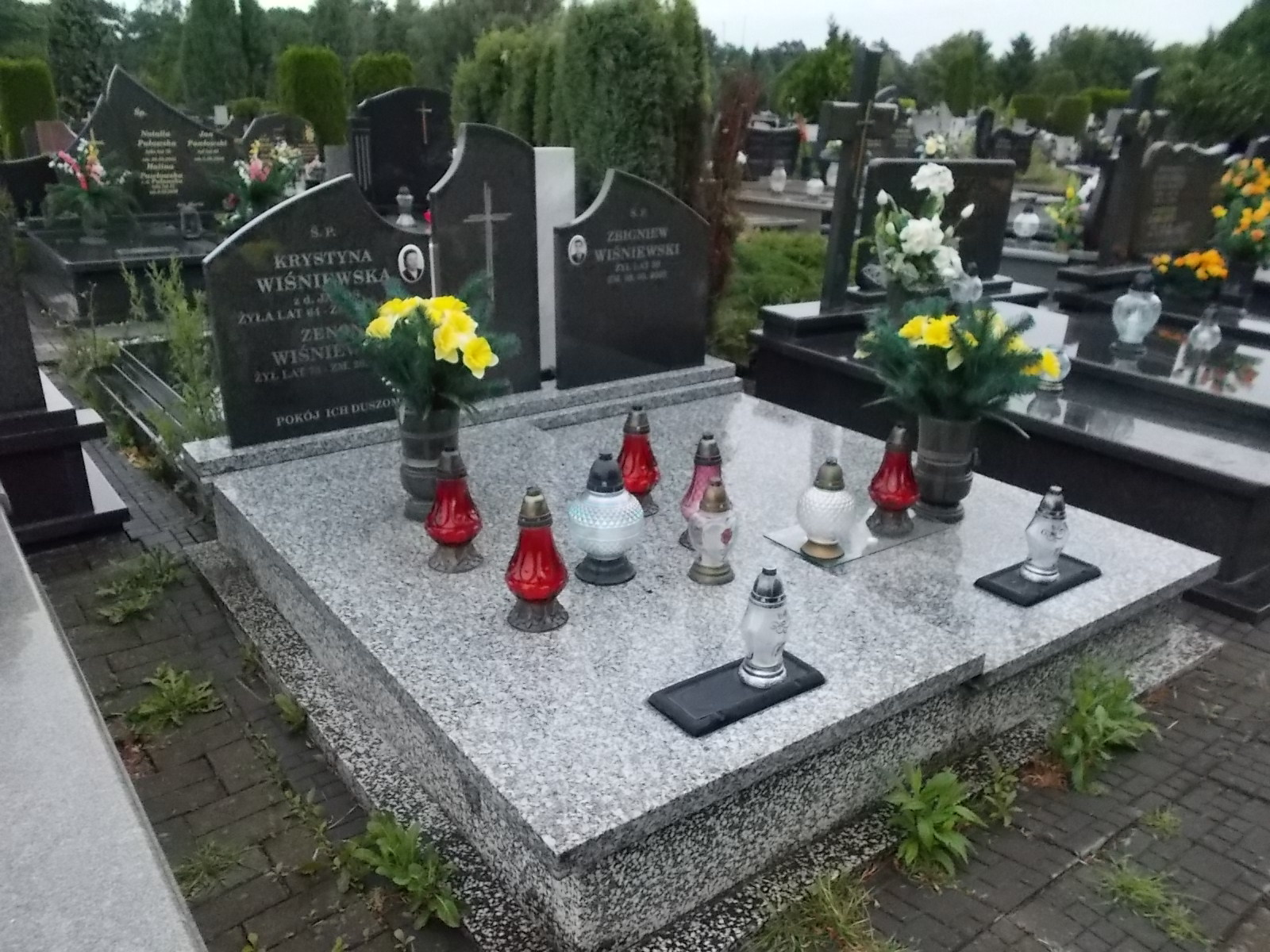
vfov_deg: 53.1
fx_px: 954
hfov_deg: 67.3
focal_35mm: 26
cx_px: 635
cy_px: 476
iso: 400
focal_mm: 4.6
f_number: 8
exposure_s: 1/320
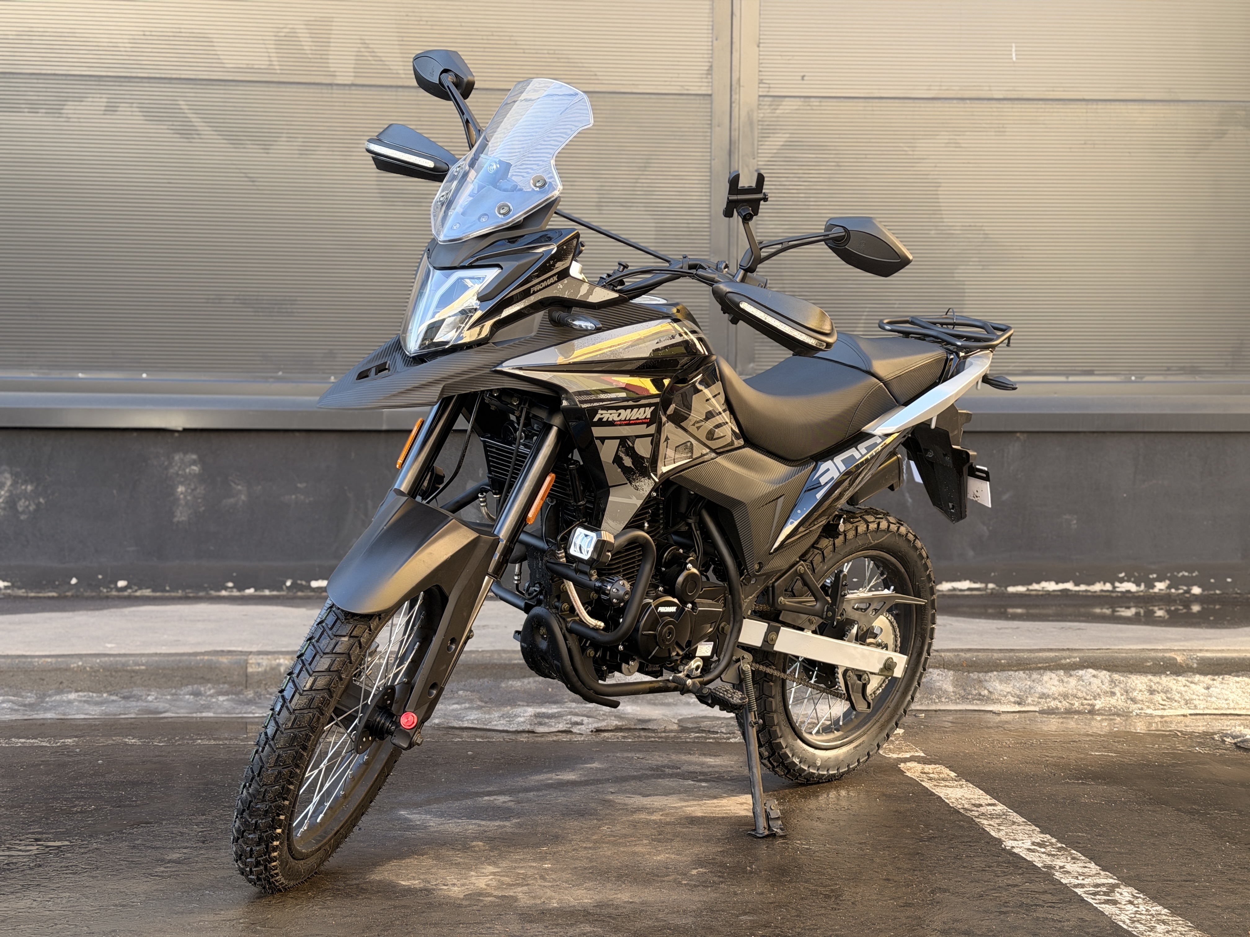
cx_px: 625
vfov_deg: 30.3
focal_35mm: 48
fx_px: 1733
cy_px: 468
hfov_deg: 39.7
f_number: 1.78
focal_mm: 6.76
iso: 50
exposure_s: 1/198
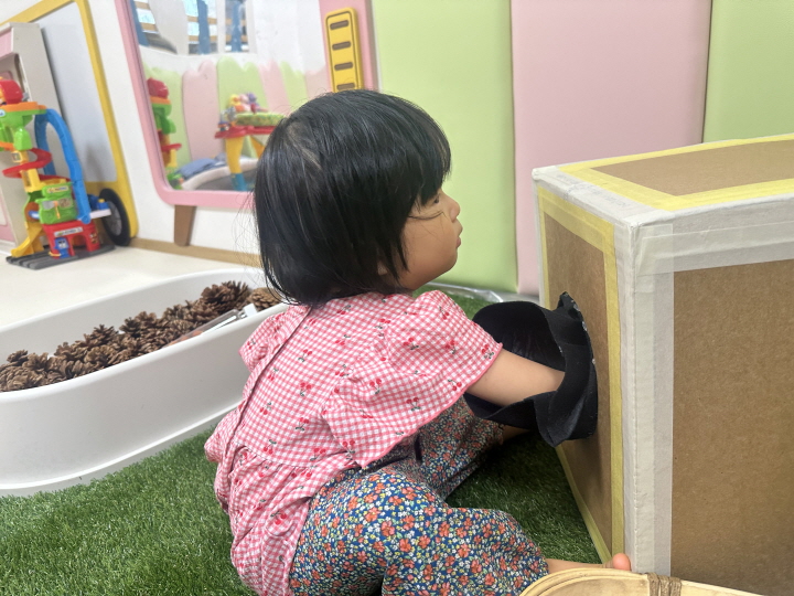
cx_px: 397
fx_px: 550
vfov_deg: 56.8
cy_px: 298
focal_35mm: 24
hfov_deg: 71.6
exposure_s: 1/120
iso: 200
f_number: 1.78
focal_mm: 6.86
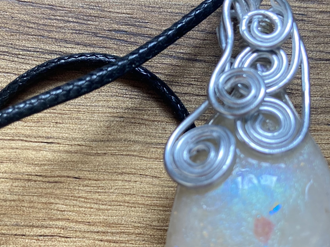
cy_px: 163
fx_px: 601
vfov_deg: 23.2
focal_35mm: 63
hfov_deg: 30.7
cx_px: 181
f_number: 1.8
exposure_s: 1/121
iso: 100
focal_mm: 4.25
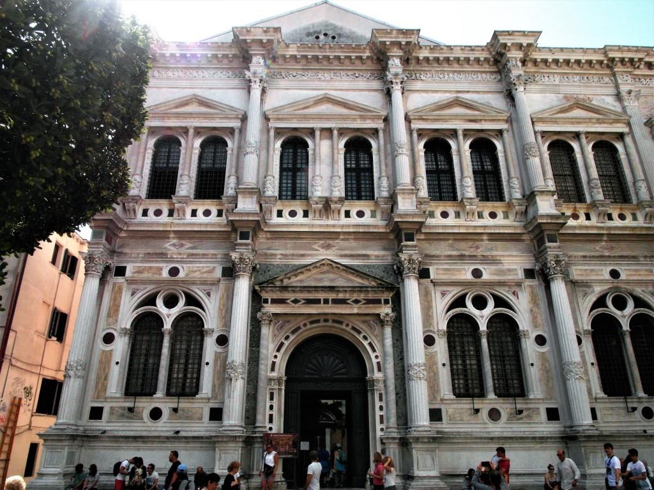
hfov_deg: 71.6
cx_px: 327
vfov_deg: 56.8
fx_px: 453
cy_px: 245
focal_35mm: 24
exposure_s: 1/1500
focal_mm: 5.2
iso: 200
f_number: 5
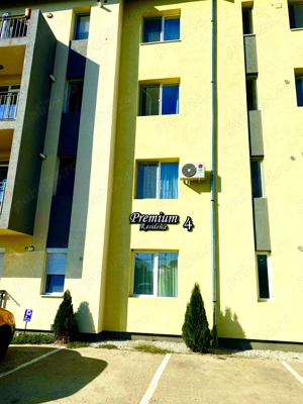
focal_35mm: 26
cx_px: 152
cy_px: 202
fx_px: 303
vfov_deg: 67.3
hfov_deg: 53.1
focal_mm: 4.25
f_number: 1.8
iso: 32
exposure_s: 1/5495
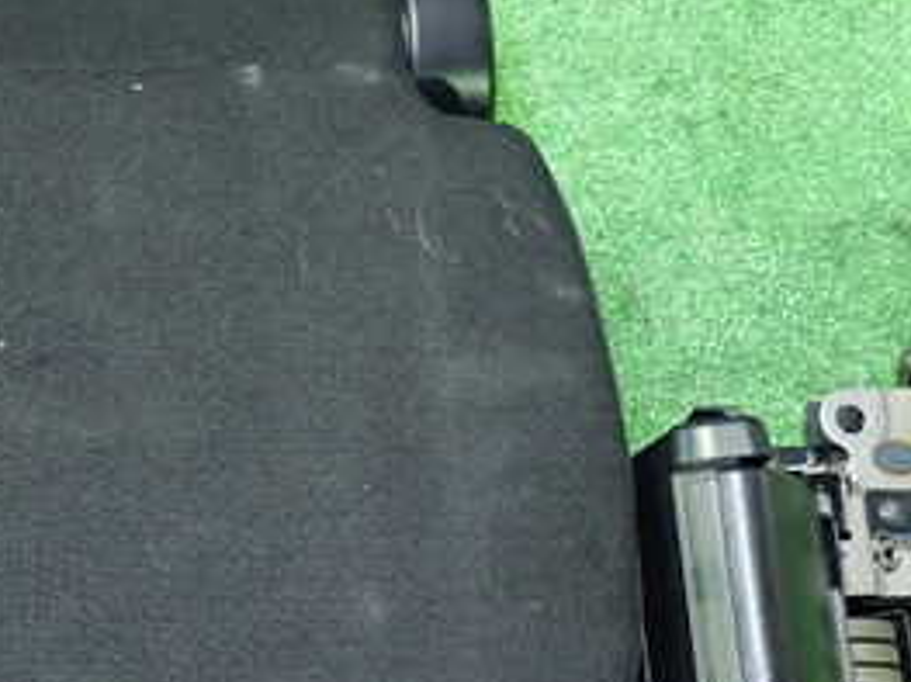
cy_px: 405
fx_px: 1499
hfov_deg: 32.9
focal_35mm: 57
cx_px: 184
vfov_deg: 25.6
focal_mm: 4.5
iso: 800
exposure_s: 1/25
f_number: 2
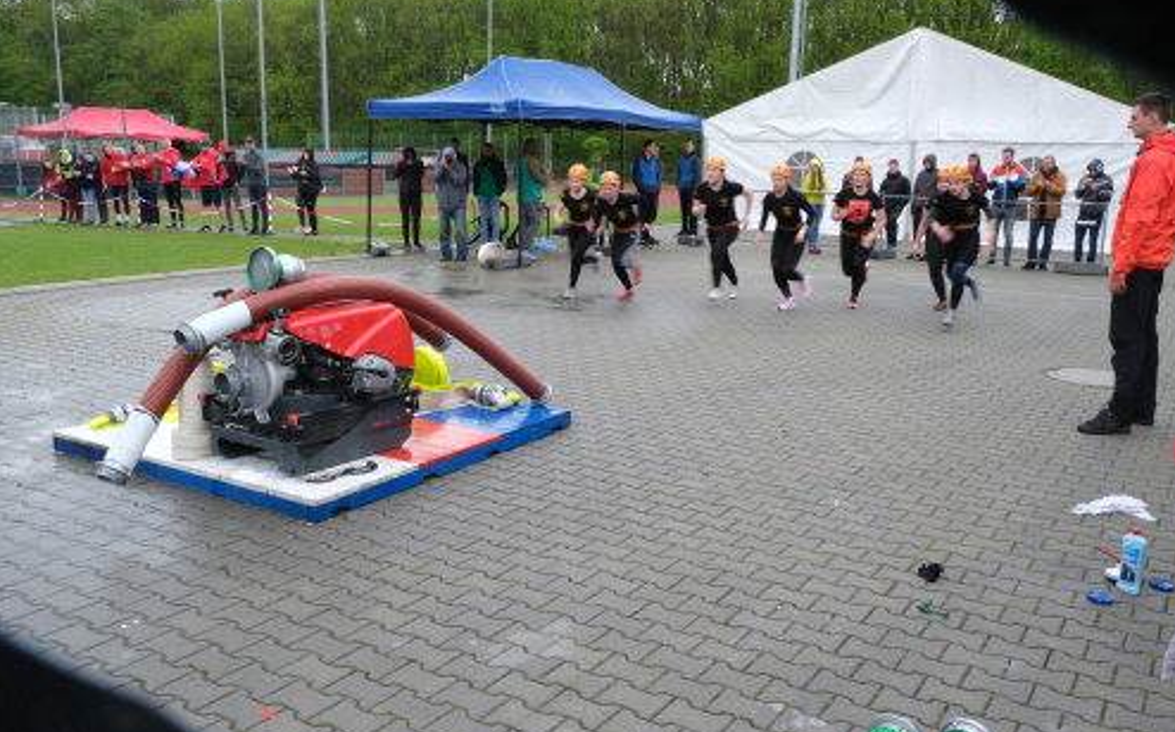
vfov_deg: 39.4
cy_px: 362
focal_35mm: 32
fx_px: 1024
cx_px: 590
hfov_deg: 59.7
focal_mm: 20.8
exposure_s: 1/58
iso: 800
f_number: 16
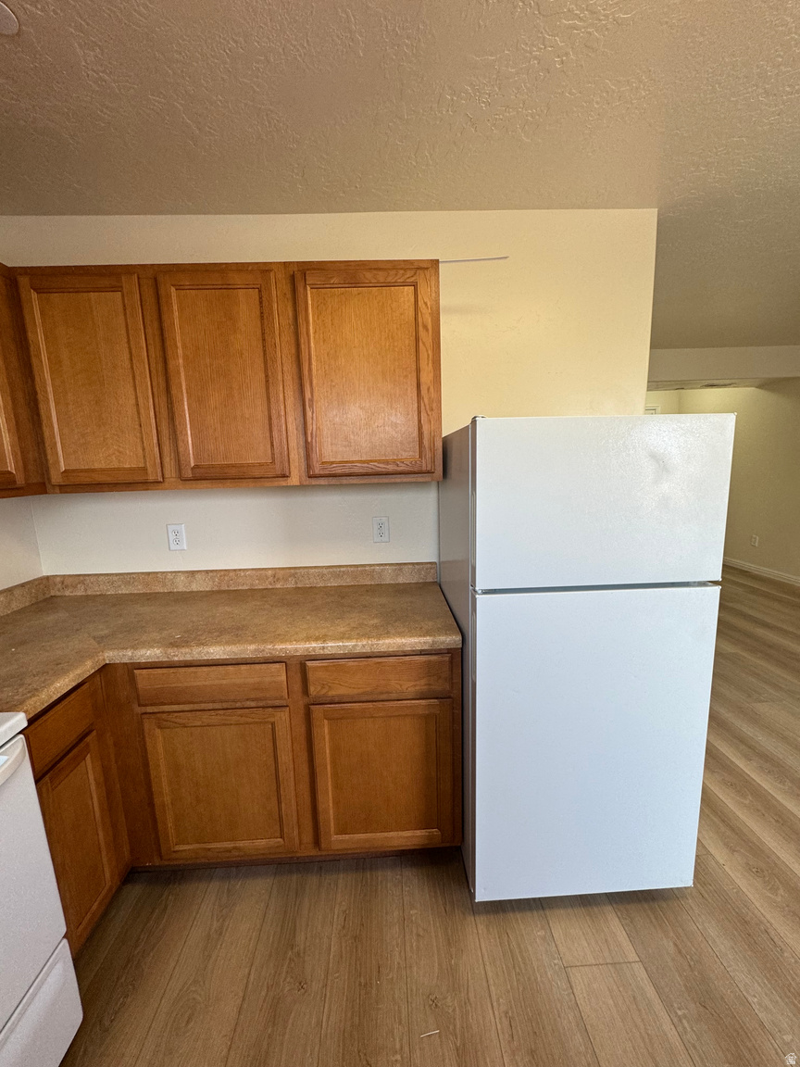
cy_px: 534
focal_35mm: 14
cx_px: 400
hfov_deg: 85.7
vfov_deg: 102.1
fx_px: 431
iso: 125
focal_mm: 2.22
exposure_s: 1/120
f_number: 2.2
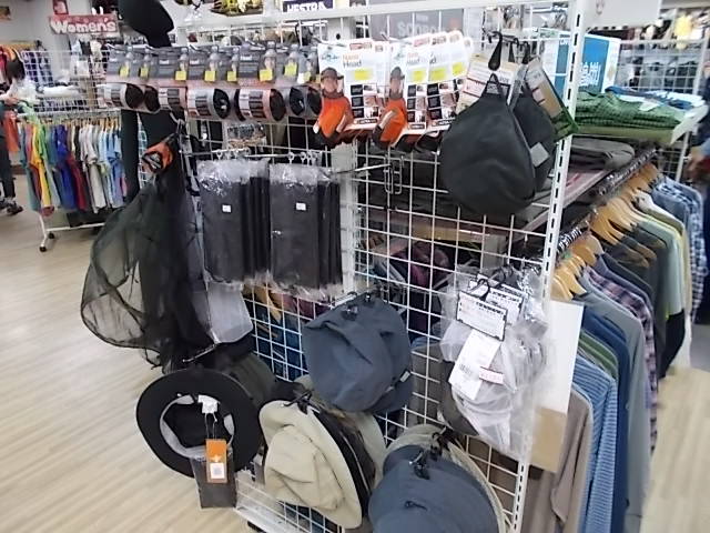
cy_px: 266
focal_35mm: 26
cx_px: 355
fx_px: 533
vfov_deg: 53.1
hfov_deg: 67.3
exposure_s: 1/25
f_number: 3.2
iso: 200
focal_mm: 4.6
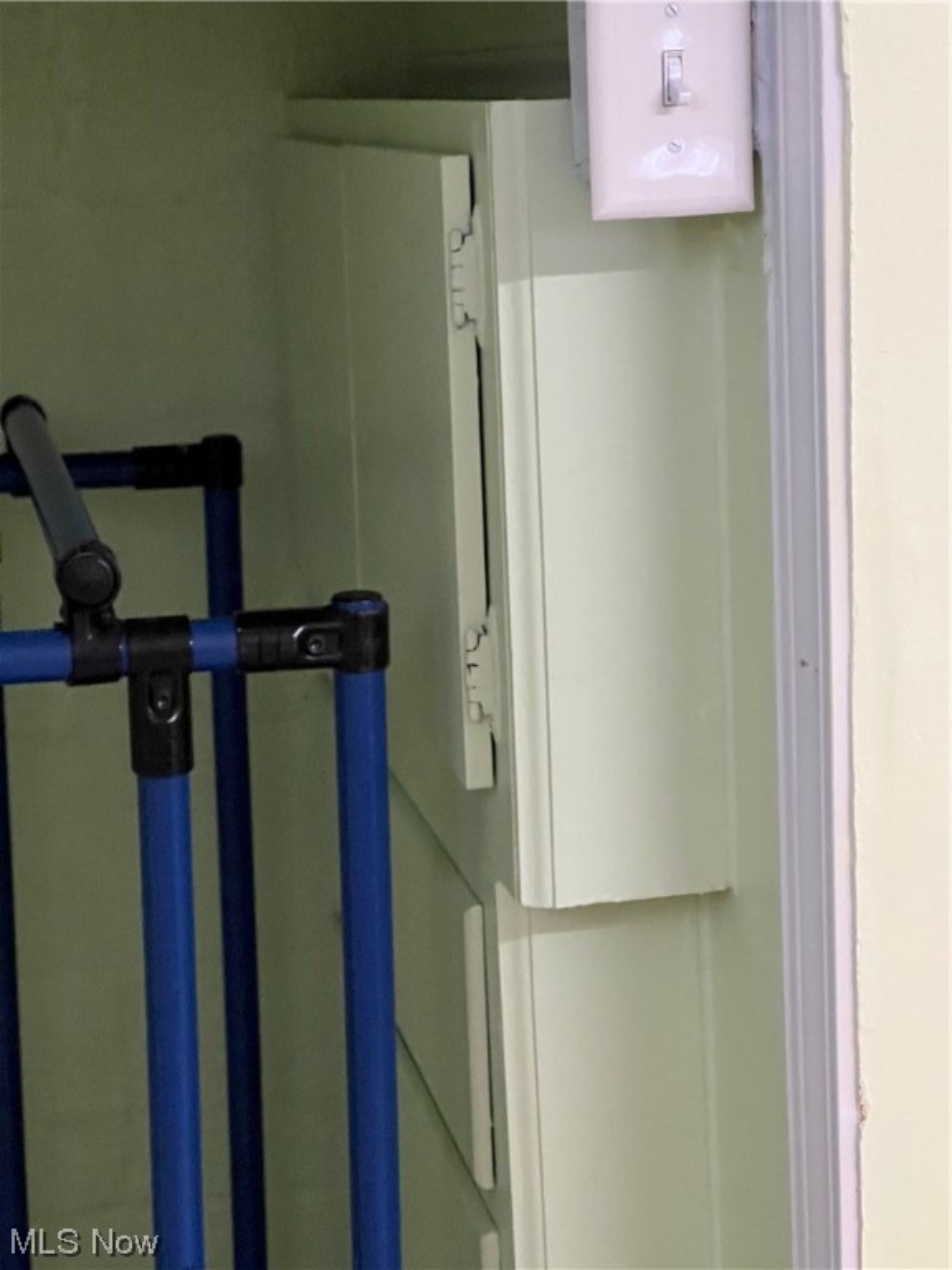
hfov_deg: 19.1
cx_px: 476
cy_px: 635
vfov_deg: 25.3
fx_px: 2824
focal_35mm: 77
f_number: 2.8
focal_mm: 9
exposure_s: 1/30
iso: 800
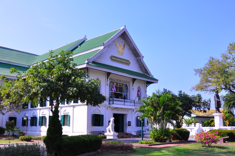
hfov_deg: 51.2
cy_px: 87
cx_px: 115
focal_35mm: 38
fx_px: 245
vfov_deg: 35.3
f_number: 11
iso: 200
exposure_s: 1/200
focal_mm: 21
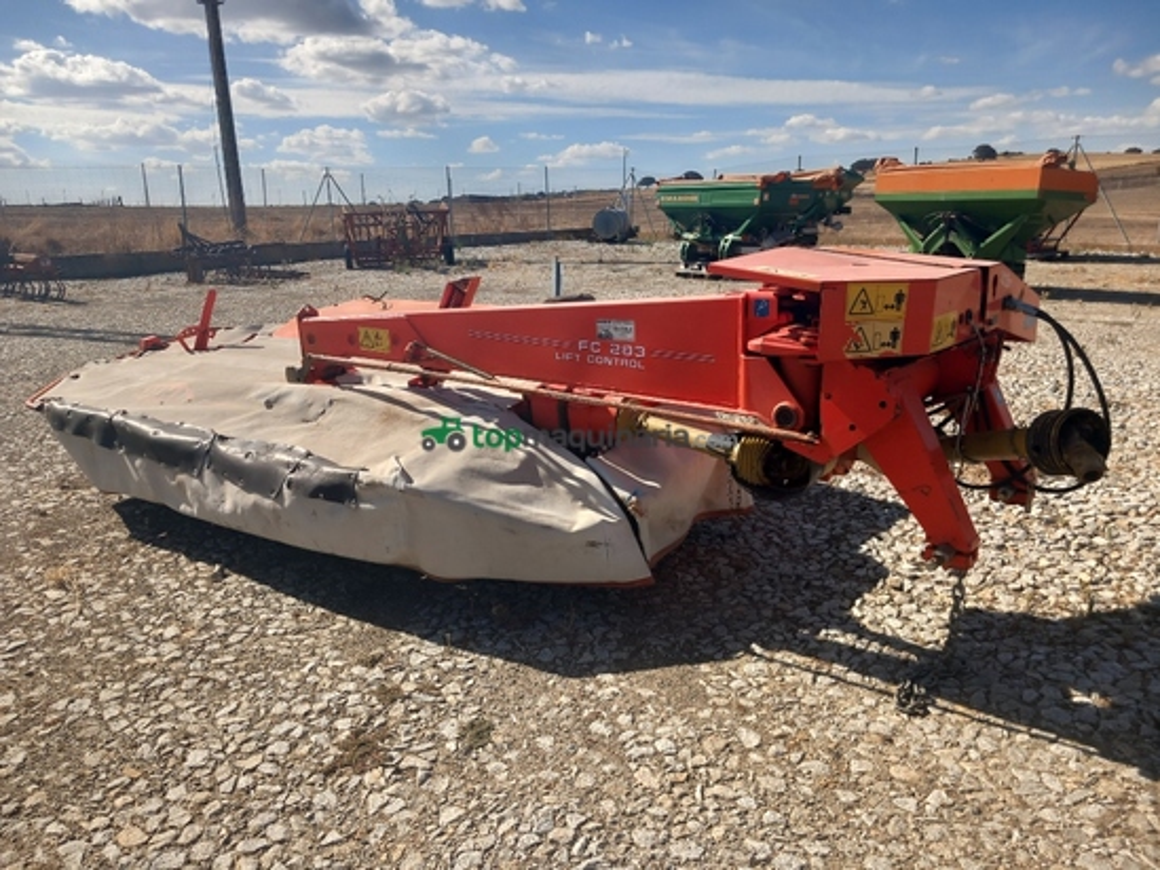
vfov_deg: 51.4
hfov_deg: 65.3
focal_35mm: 27
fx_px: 905
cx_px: 580
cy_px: 435
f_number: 1.8
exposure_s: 1/579
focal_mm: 4
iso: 20
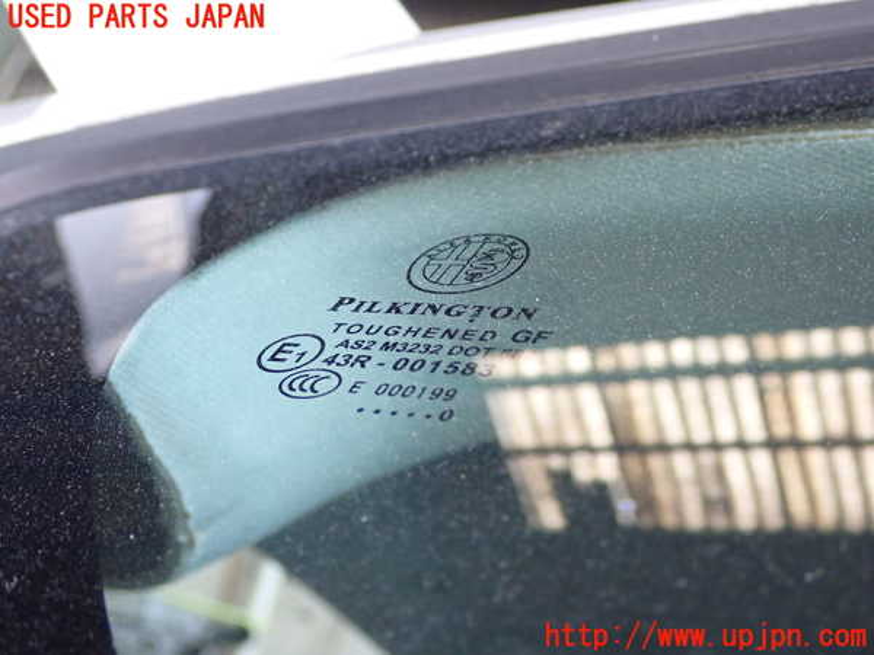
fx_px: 1262
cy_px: 328
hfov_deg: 38.2
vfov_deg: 29.1
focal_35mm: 50
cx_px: 437
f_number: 3.2
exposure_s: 1/50
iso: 500
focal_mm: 9.01
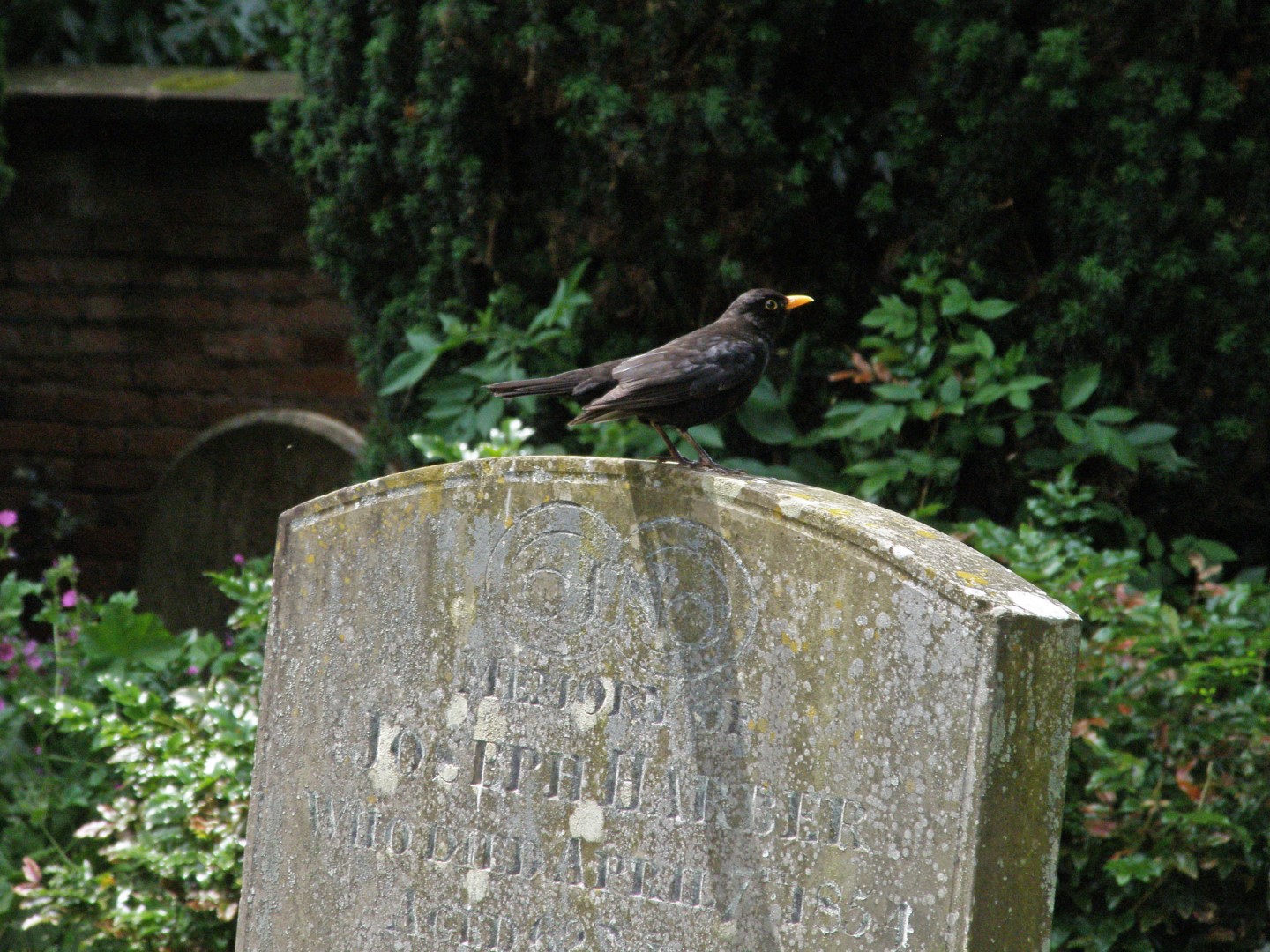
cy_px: 476
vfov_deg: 6.2
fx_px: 8732
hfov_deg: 8.3
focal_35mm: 238
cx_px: 635
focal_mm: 42.1
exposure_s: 1/250
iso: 125
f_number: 5.2
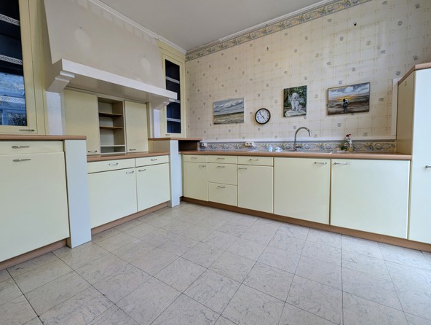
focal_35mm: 14
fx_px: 175
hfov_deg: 102.0
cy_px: 154
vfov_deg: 85.8
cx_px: 211
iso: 82
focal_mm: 1.95
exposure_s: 1/25.2
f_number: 2.2
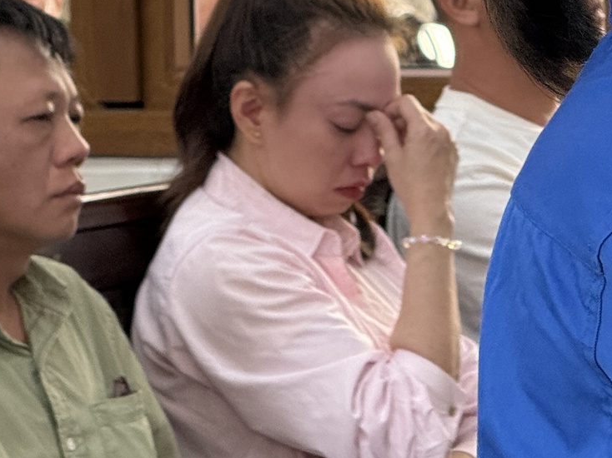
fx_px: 5779
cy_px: -32
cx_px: 729
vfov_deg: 4.5
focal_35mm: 327
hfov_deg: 6.0
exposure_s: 1/99
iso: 160
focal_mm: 15.66
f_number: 2.8
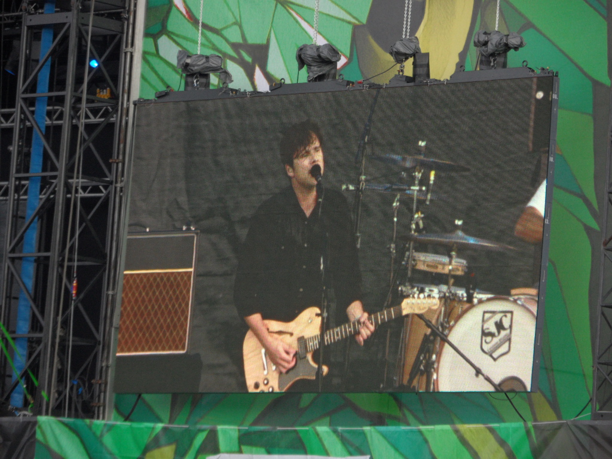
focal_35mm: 240
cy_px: 230
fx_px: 4243
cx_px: 306
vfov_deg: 6.2
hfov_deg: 8.2
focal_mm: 39.5
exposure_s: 1/125
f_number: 5
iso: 100
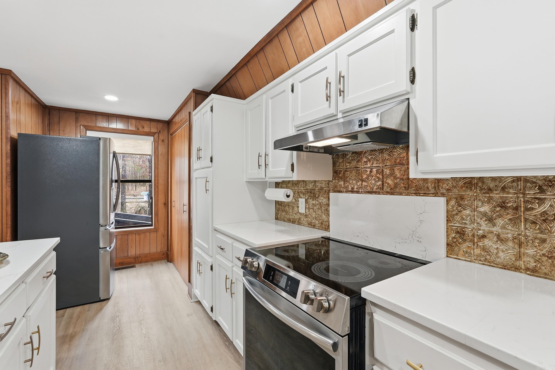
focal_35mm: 16
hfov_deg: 96.7
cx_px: 278
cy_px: 185
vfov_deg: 73.8
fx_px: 247
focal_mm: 16
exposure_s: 1/25
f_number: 9
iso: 250
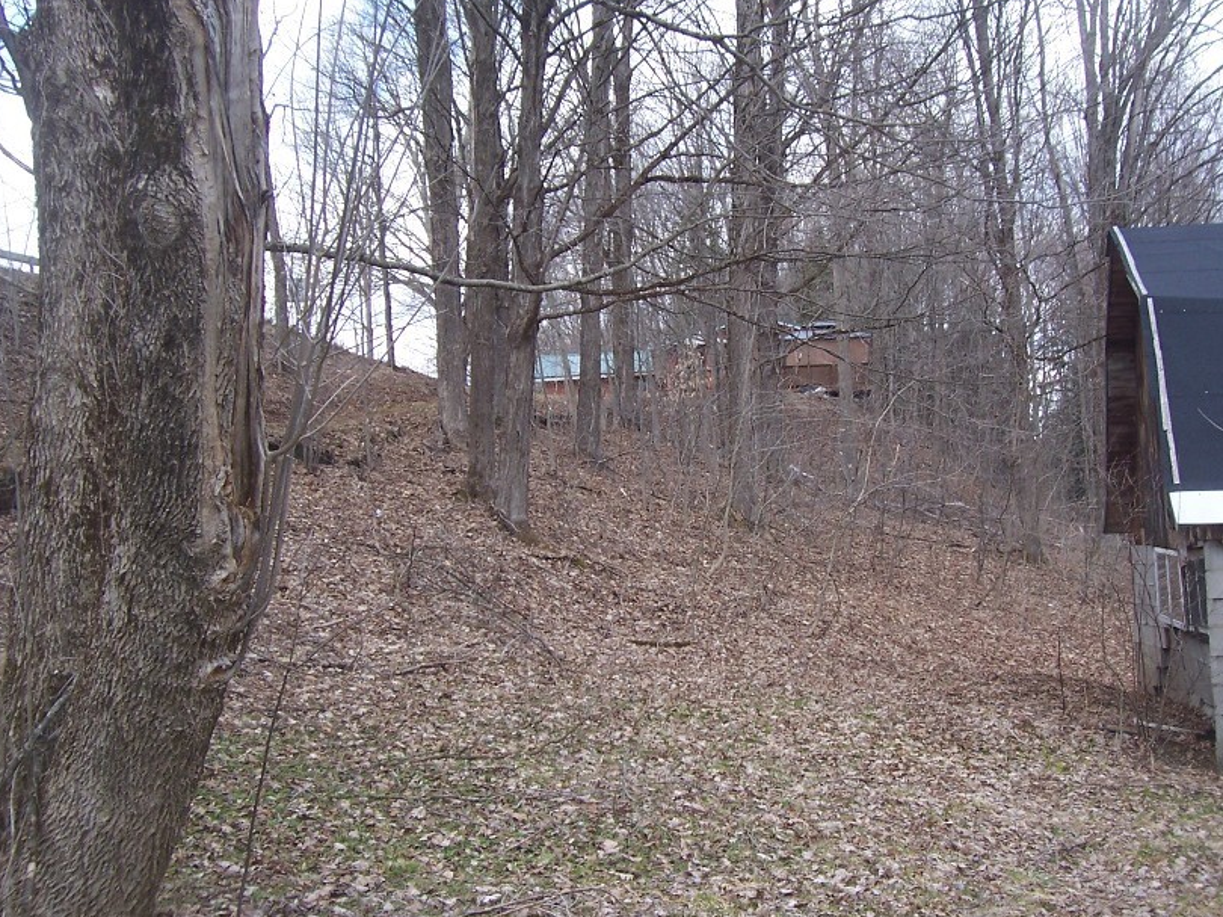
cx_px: 679
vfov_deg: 33.6
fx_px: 1519
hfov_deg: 43.8
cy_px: 440
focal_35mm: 43
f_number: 2.7
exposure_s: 1/350
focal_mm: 5.6
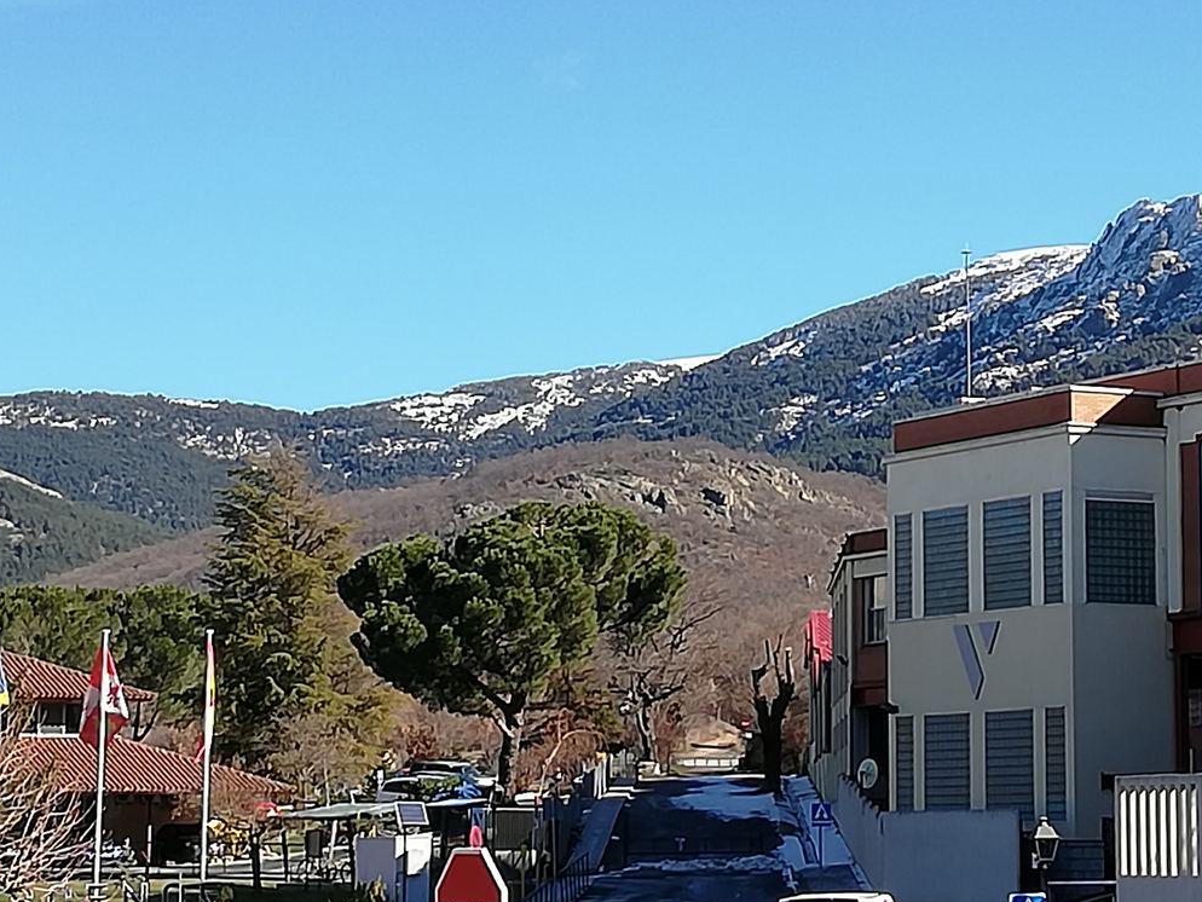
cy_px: 307
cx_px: 815
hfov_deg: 17.5
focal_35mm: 112
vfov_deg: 13.2
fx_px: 3890
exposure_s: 1/759
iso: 50
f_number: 2.2
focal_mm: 3.81
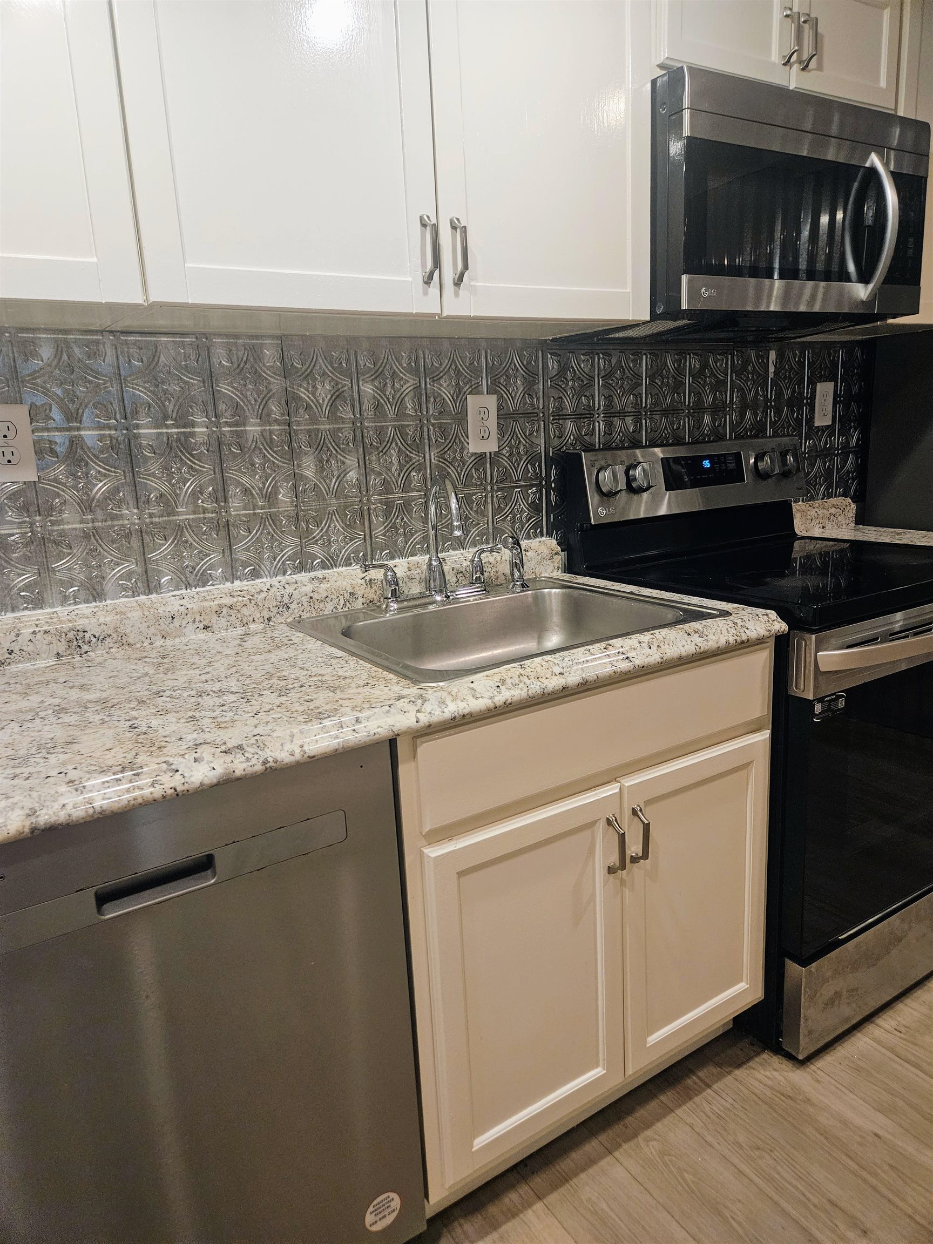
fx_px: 827
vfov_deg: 73.9
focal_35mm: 23
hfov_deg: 58.9
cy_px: 622
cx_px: 466
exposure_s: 1/120
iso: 400
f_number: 1.8
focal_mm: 5.4
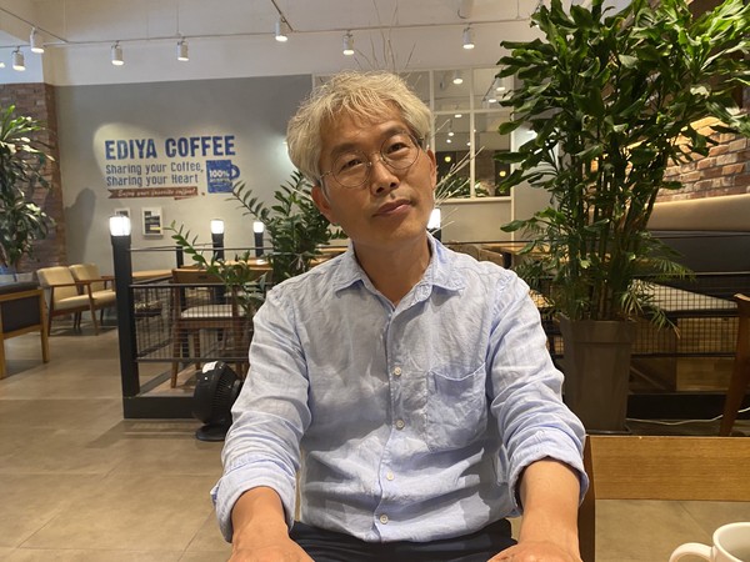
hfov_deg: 67.3
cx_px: 375
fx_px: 563
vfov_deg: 53.1
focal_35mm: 26
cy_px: 281
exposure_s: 1/60
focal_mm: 4.25
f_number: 1.8
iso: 80
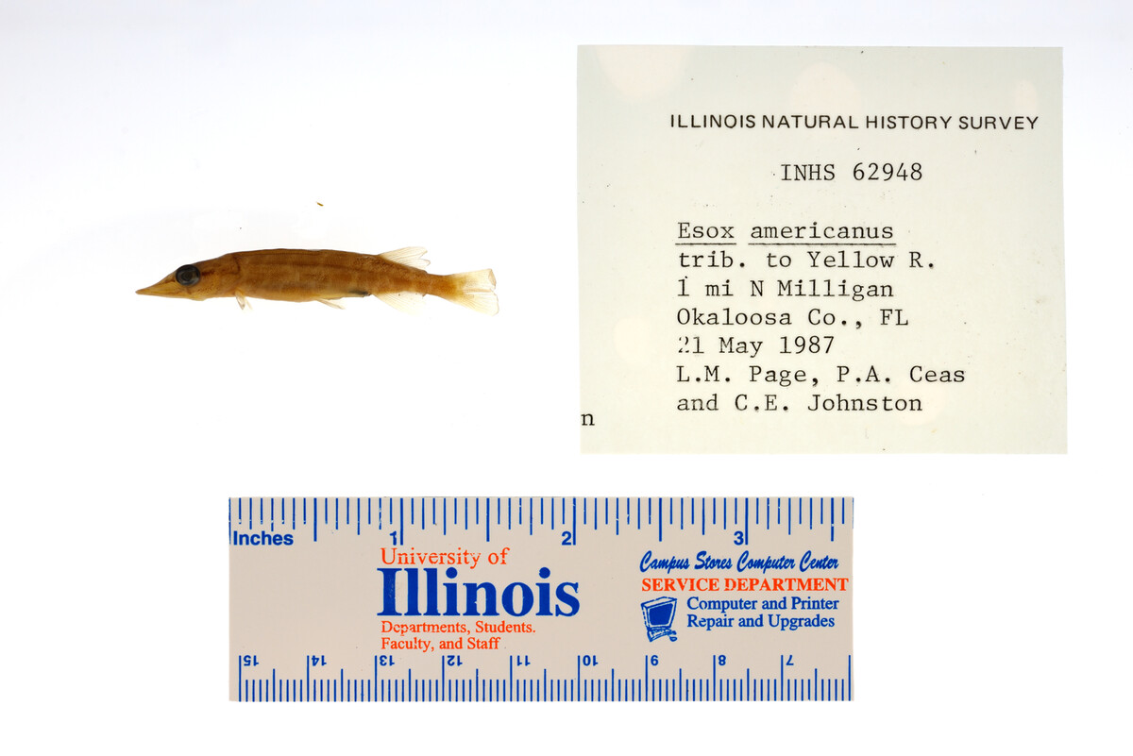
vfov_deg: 22.6
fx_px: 1889
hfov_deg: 33.4
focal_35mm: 60
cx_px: 566
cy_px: 378
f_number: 10
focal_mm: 60
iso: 100
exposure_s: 1/250
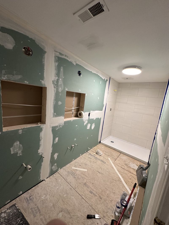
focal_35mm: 14
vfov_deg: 102.1
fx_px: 91
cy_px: 112
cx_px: 84
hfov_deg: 85.7
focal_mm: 2.22
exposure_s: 1/60
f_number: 2.2
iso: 200
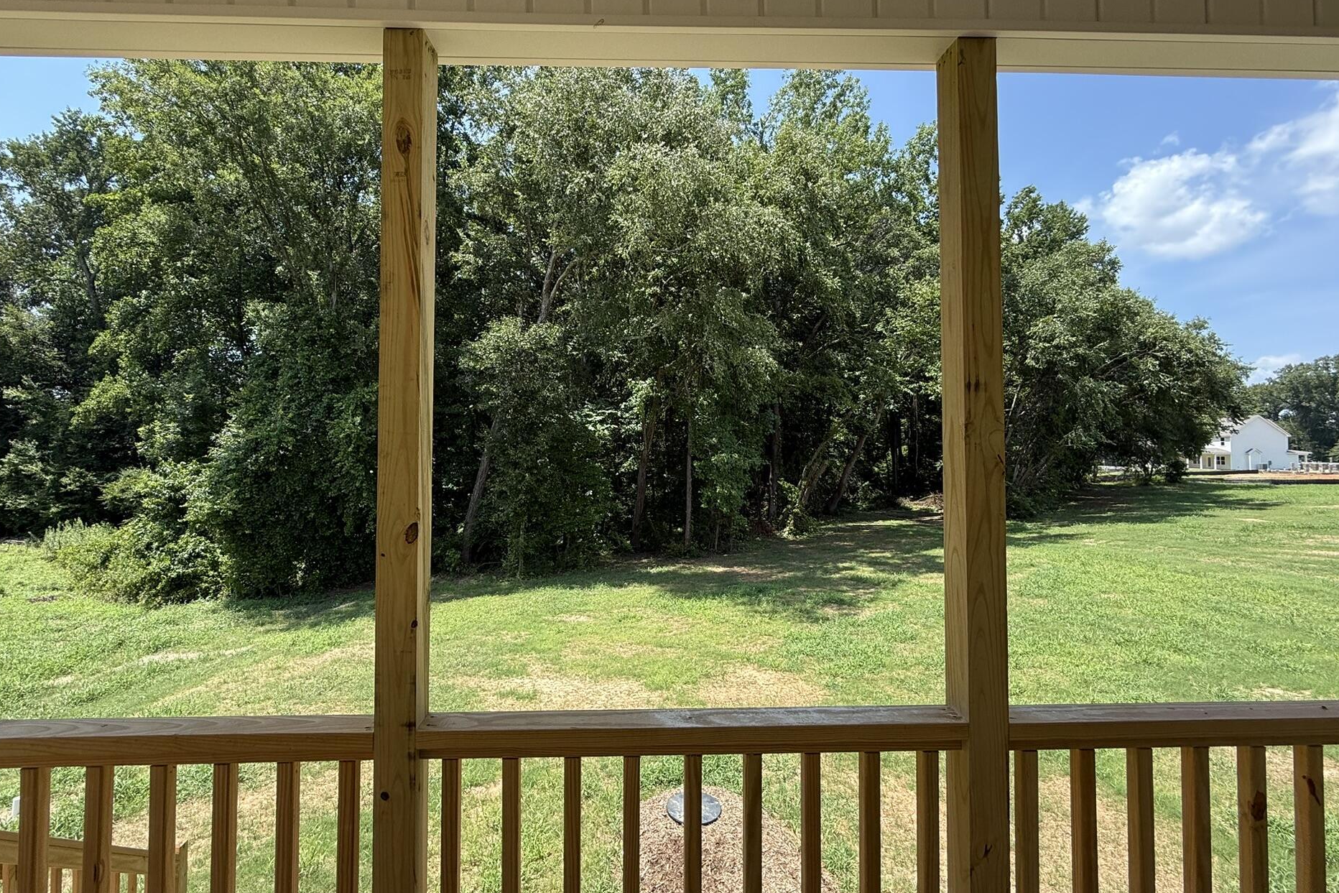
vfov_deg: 73.7
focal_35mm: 16
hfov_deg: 96.6
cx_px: 634
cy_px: 429
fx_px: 595
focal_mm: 2.22
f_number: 2.2
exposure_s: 1/351
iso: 50
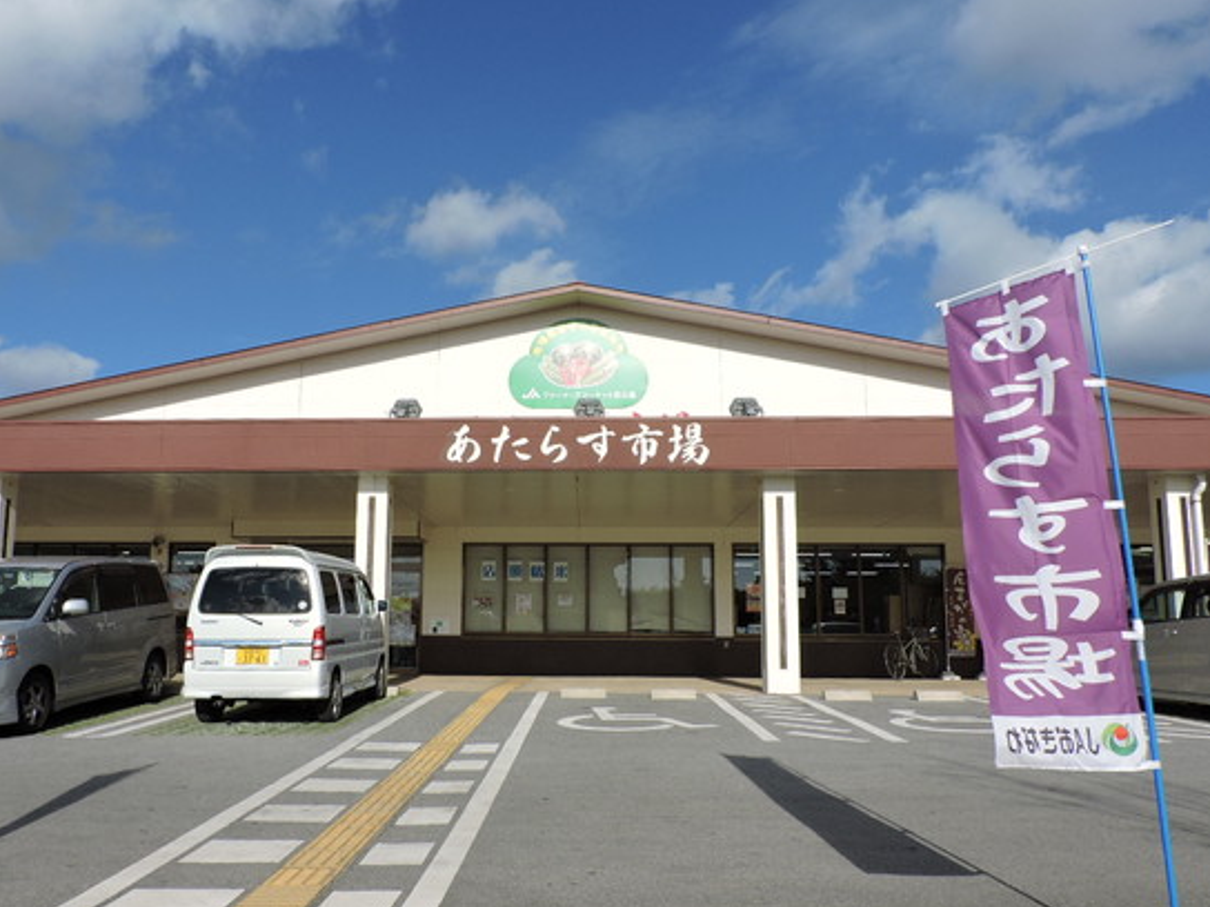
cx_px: 536
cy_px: 504
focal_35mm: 27
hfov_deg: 65.1
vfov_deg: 51.3
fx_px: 944
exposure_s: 1/1250
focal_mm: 4.3
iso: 100
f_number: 4.2
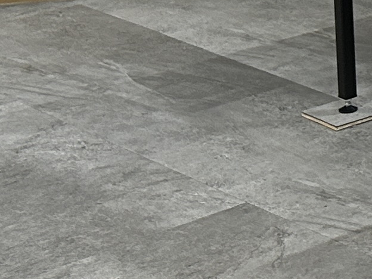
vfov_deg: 8.6
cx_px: 982
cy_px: -169
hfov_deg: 9.9
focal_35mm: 168
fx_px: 1805
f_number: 1.5
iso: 100
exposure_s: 1/50
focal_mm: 5.7
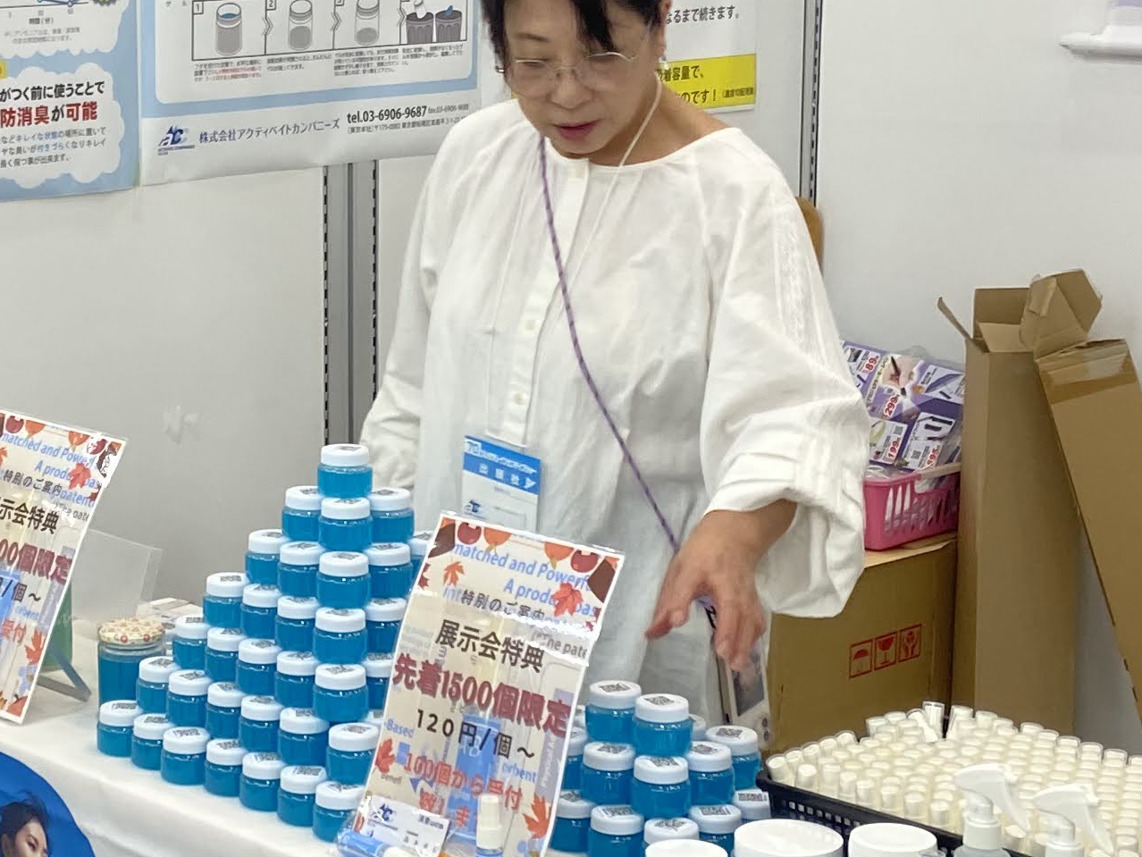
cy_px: 441
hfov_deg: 23.6
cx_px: 268
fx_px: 2706
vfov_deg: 18.0
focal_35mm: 82
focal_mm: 4.25
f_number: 1.8
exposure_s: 1/100
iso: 64
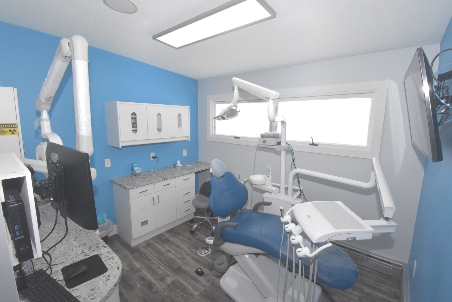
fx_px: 188
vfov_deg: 77.3
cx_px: 226
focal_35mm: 15
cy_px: 151
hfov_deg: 100.4
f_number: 16
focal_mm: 10
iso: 2500
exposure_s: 1/125
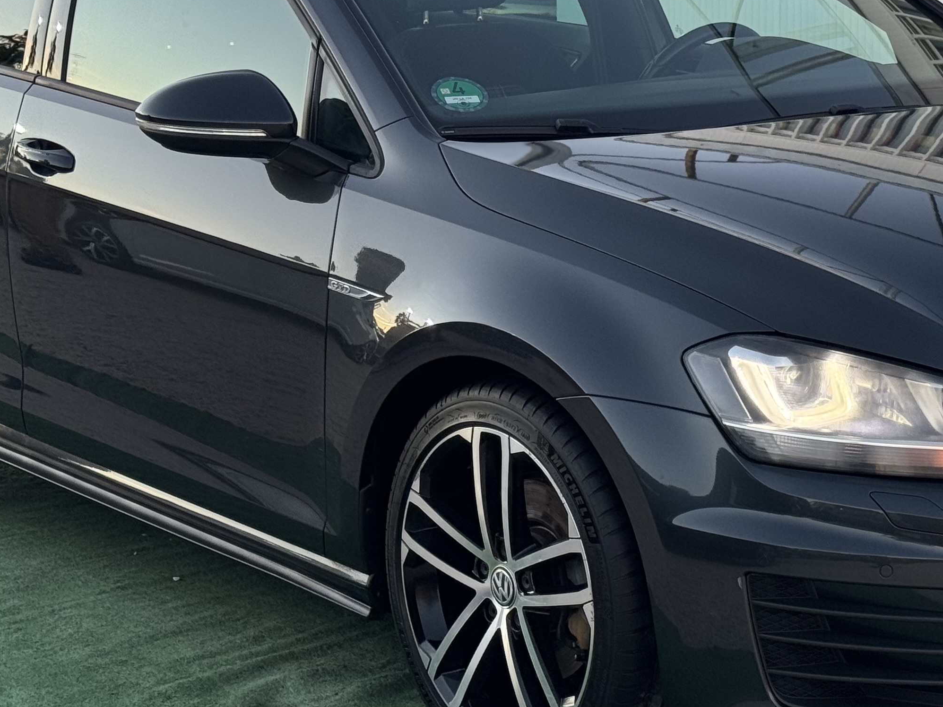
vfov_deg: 15.2
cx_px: 626
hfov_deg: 20.2
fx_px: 2642
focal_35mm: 97
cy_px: 277
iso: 64
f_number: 1.78
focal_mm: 6.76
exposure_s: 1/284
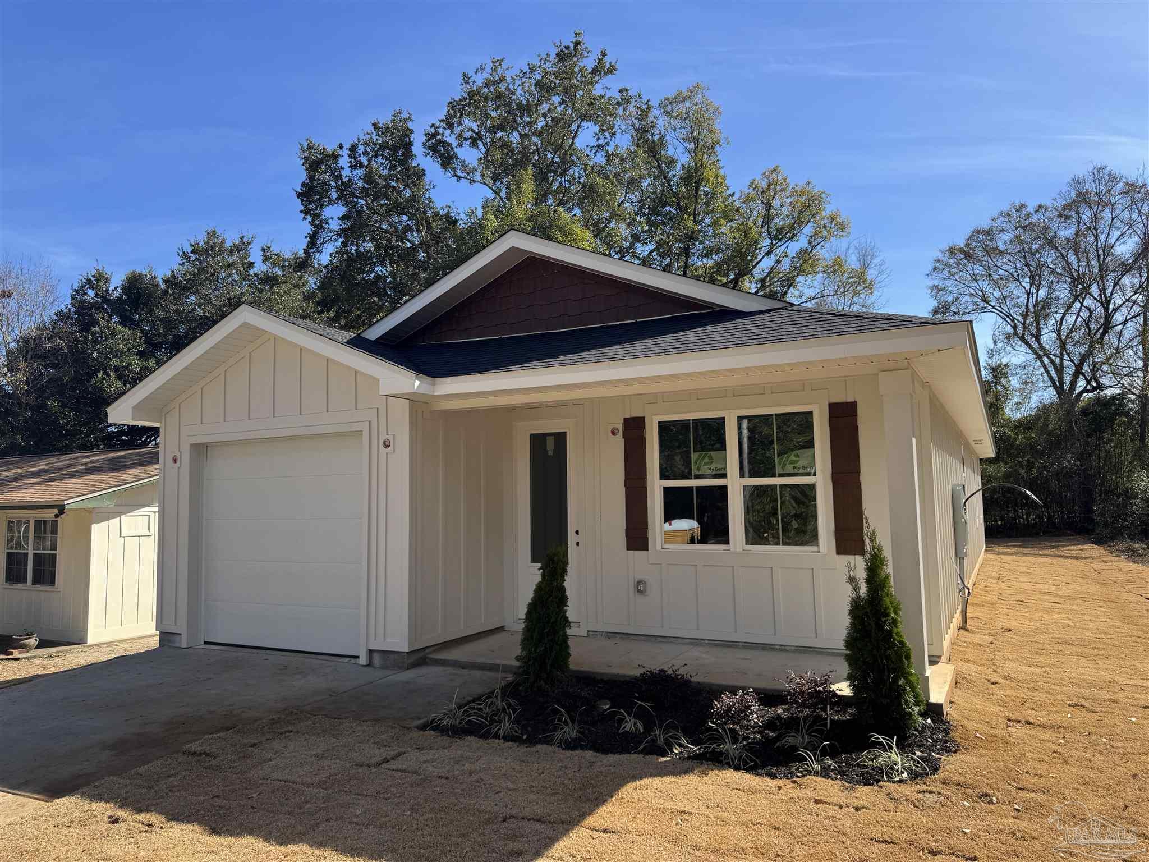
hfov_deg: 71.6
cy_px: 431
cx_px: 574
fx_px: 797
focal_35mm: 24
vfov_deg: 56.8
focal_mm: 6.76
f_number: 1.78
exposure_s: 1/2604
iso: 80
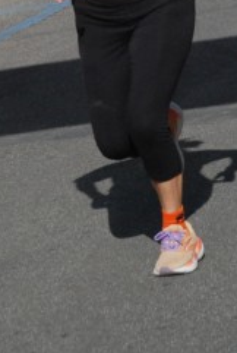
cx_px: 102
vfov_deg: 7.3
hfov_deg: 4.9
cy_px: -15
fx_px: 2751
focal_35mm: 280
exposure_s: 1/2000
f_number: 9
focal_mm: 75
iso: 1000
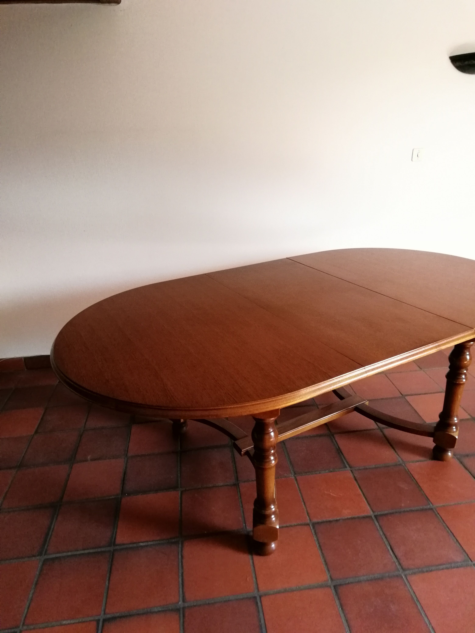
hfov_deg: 56.8
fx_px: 439
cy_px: 316
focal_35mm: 24
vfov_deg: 71.6
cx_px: 238
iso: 100
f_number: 2.2
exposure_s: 1/50
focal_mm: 2.38
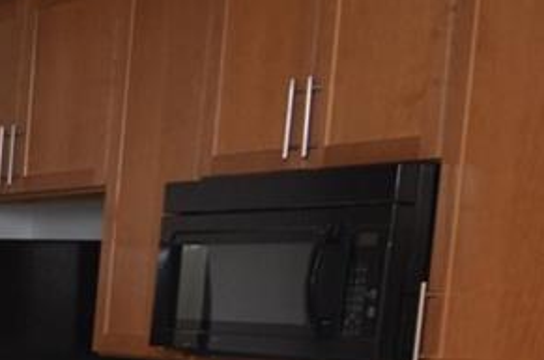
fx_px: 1494
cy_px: 499
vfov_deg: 13.2
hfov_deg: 13.3
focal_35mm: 99
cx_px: -856
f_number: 4
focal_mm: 12
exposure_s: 1/60
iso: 400
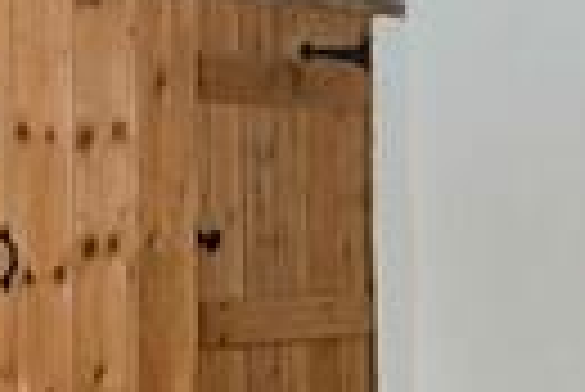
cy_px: 291
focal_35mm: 110
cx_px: 4
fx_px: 1789
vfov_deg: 12.5
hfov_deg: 18.1
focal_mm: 14
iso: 220
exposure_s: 1/60
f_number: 4
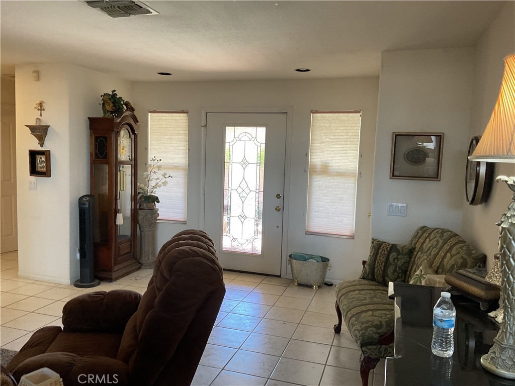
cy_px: 193
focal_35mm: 29
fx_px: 431
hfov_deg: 61.7
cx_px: 258
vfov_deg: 48.2
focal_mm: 3
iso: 64
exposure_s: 1/60
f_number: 1.8
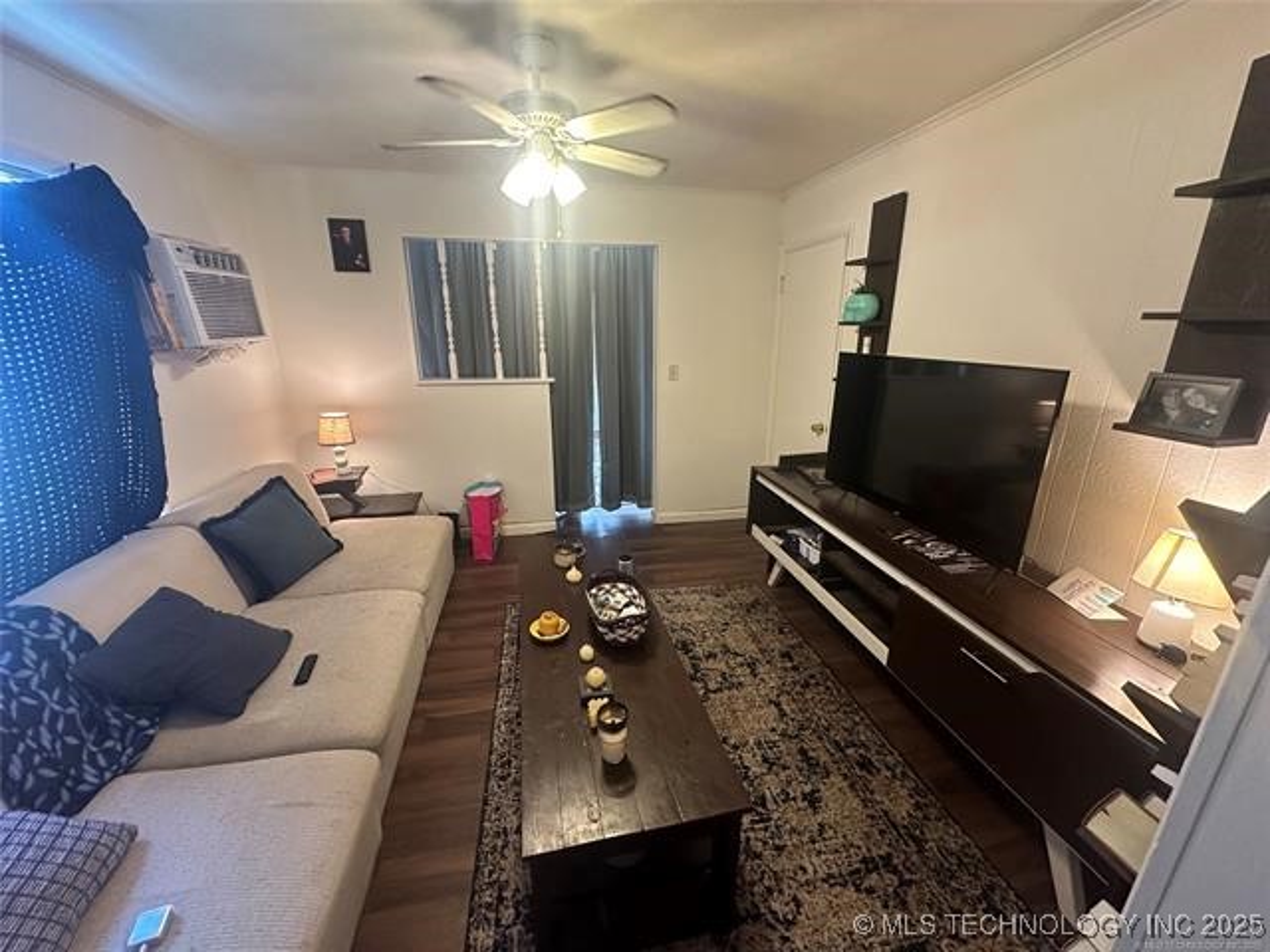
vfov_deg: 85.7
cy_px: 476
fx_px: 514
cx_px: 635
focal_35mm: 14
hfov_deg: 102.1
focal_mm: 2.22
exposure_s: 1/60
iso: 500
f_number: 2.2
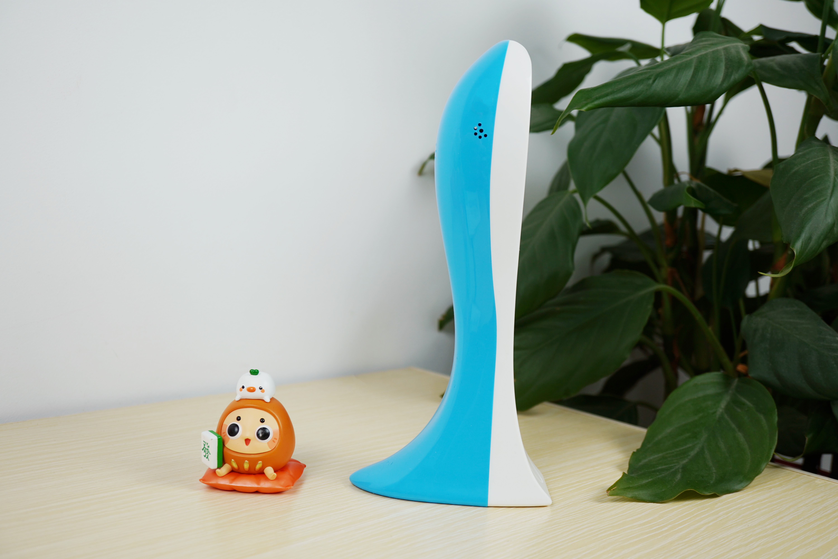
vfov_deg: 29.9
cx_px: 419
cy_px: 280
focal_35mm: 45
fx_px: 1047
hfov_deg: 43.6
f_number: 4
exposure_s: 1/60
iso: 100
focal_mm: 30
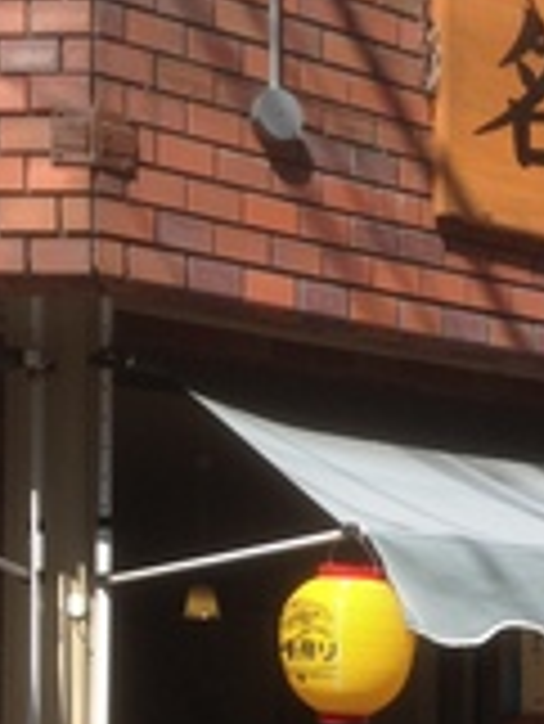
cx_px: 575
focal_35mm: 82
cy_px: 679
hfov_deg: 17.5
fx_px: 1716
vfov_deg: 23.1
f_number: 2.4
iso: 50
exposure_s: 1/1130
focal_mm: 4.12
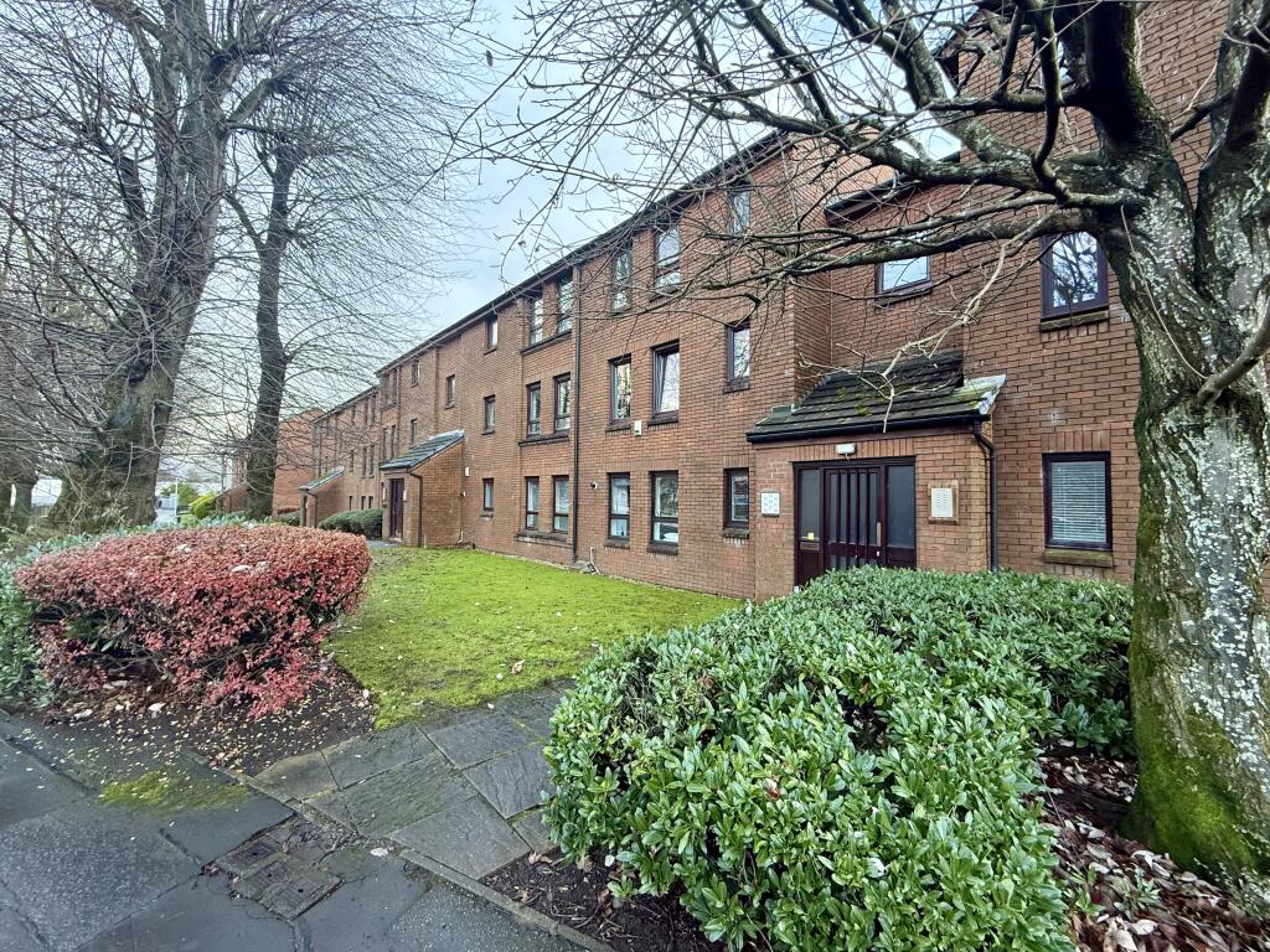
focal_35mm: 14
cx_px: 635
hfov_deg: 102.1
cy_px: 476
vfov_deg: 85.7
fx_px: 514
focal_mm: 2.22
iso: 125
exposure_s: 1/99
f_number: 2.2
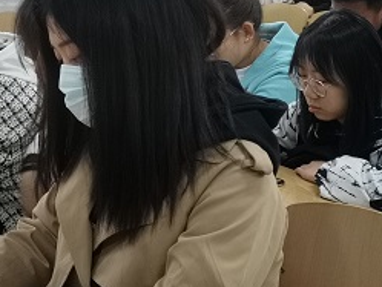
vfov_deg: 16.4
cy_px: 97
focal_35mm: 90
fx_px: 994
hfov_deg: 21.4
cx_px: 64
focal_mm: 4.75
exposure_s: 1/50
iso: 200
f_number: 1.8
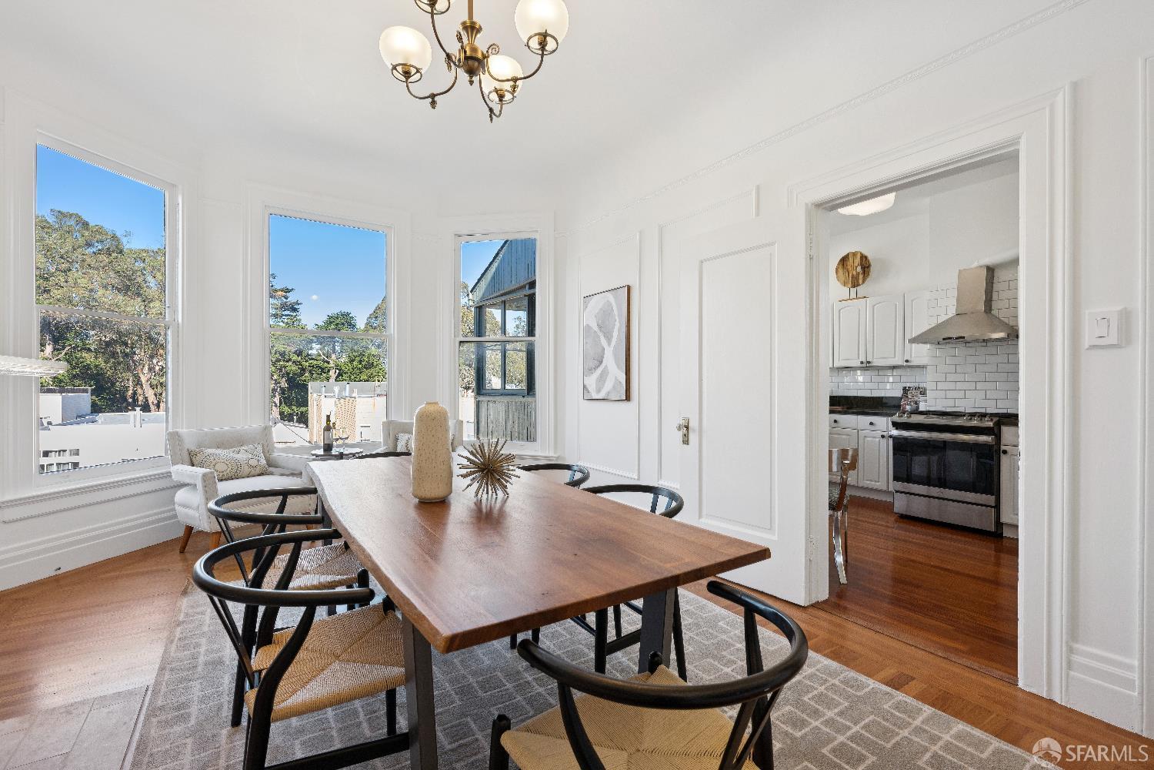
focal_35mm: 16
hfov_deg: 96.7
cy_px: 385
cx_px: 577
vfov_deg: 73.7
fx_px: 513
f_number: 8
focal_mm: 16
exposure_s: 1/30
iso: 100
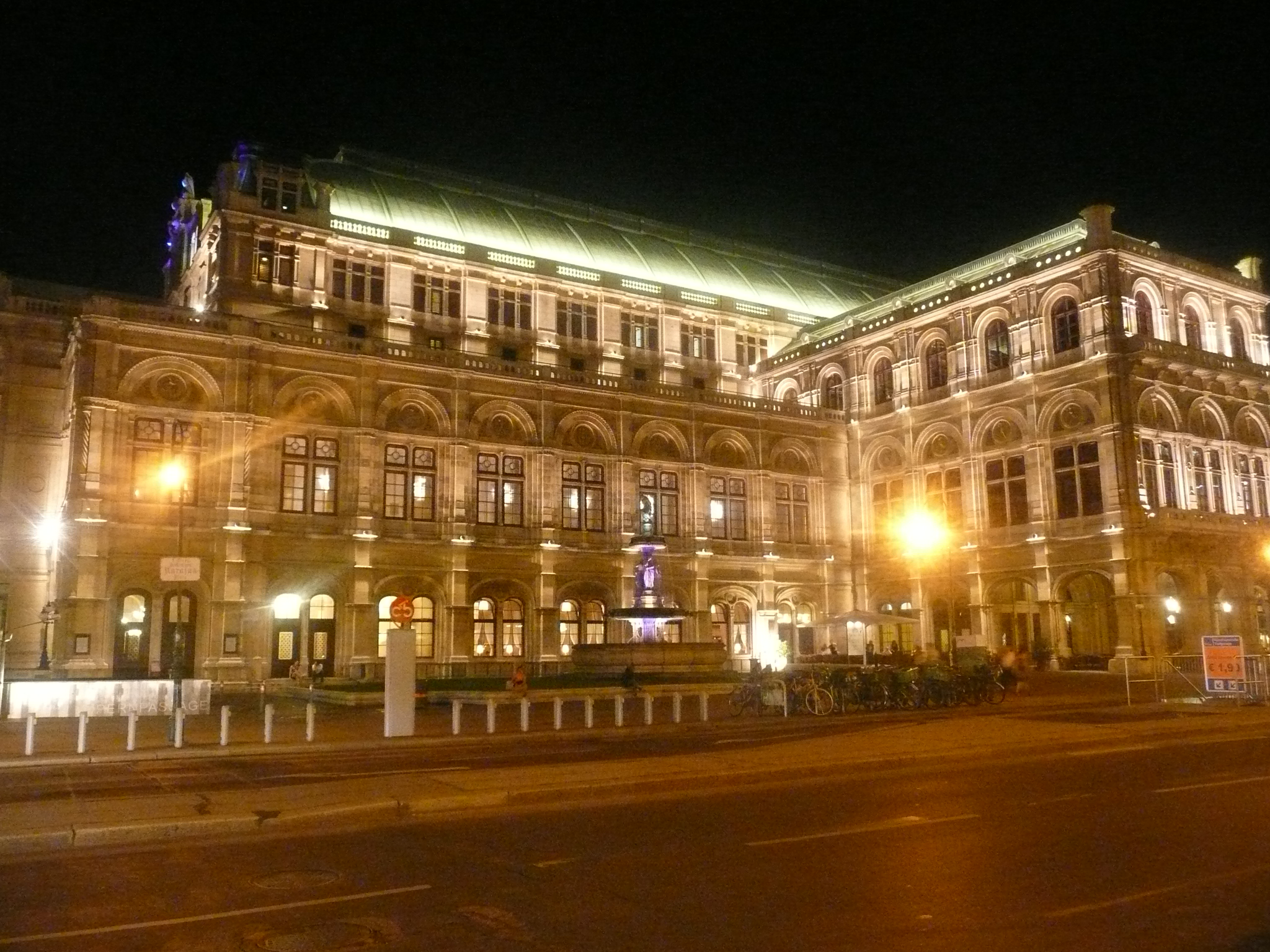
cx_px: 635
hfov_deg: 63.4
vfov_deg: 49.7
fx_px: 1027
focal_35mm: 28
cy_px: 476
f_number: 3.3
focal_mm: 4.6
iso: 800
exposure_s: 1/4
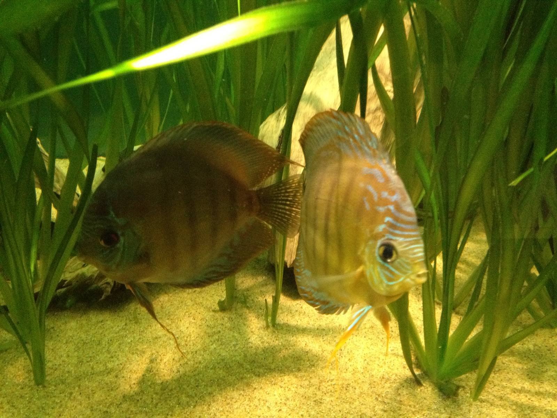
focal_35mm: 35
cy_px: 209
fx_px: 563
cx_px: 278
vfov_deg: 40.7
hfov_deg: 52.6
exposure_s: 1/15
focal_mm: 4.28
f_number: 2.4
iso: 500
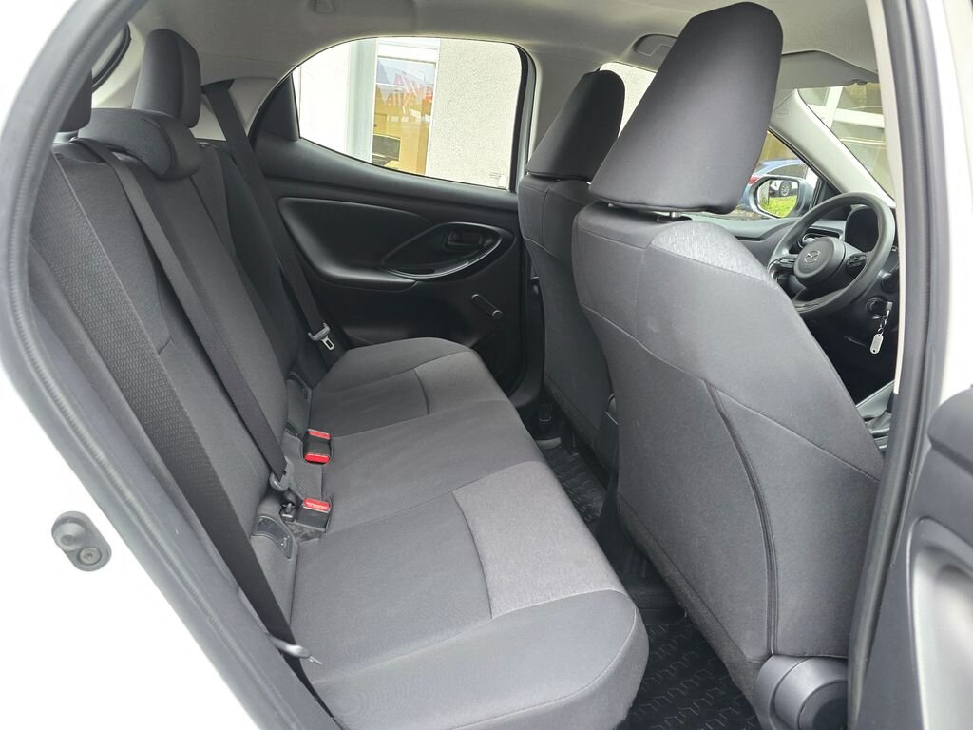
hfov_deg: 73.9
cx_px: 486
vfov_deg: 58.9
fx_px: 646
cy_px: 365
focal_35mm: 23
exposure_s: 1/60
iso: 800
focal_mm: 6.3
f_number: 1.7
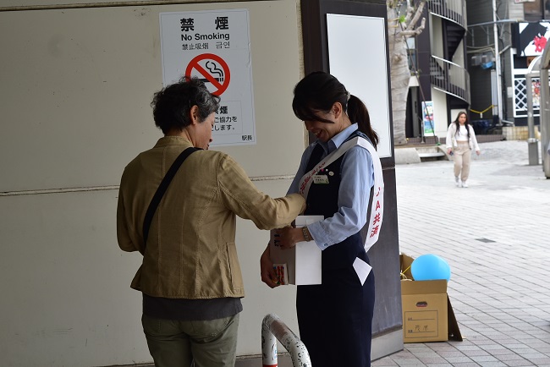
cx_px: 275
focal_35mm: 78
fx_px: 1192
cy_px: 184
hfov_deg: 26.0
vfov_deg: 17.5
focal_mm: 52
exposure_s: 1/250
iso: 400
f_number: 8
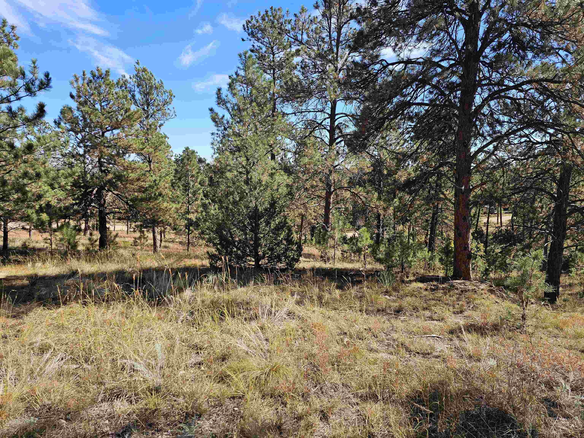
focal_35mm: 23
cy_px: 219
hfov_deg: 73.9
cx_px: 292
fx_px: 388
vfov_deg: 58.9
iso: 10
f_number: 1.7
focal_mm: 6.3
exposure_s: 1/388
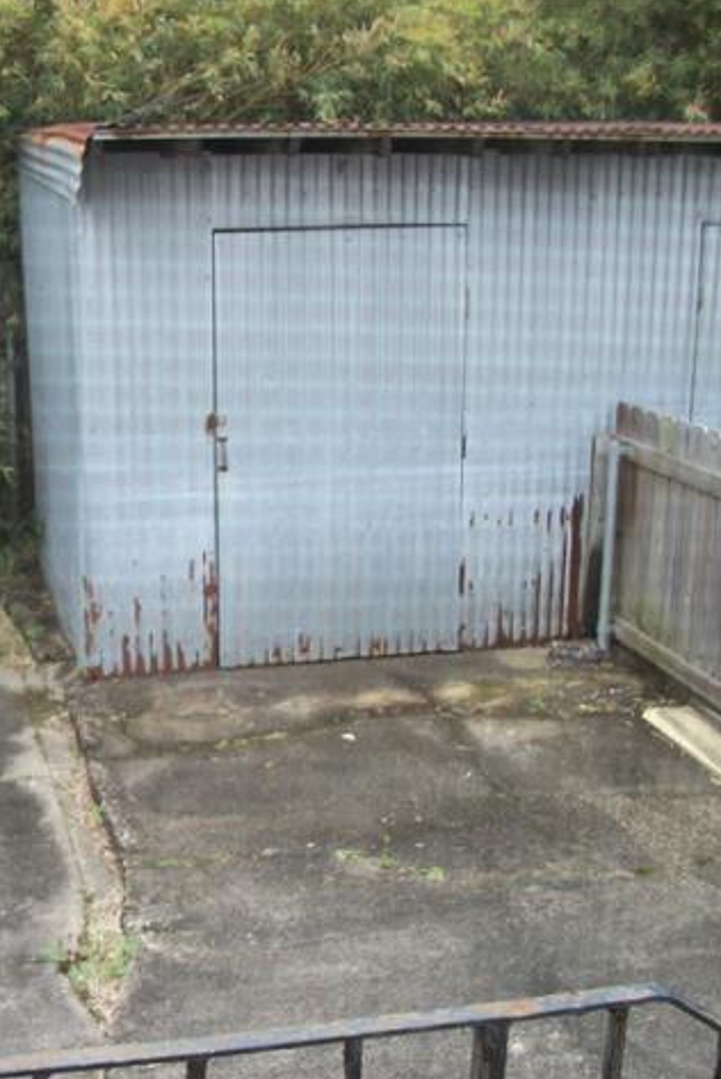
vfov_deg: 43.6
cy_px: 538
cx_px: 68
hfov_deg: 28.7
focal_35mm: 45
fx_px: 1350
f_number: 2.9
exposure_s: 1/200
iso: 80
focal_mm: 5.7
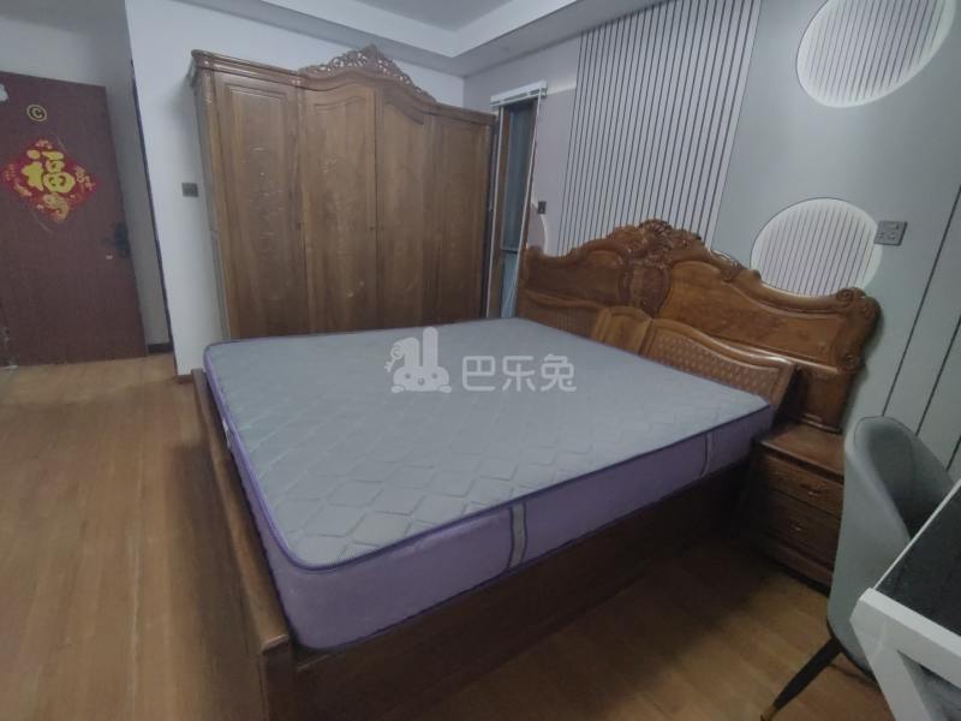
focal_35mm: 16
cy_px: 360
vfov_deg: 78.1
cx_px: 480
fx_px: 444
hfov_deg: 94.5
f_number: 2.2
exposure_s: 1/25
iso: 250
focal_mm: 1.68
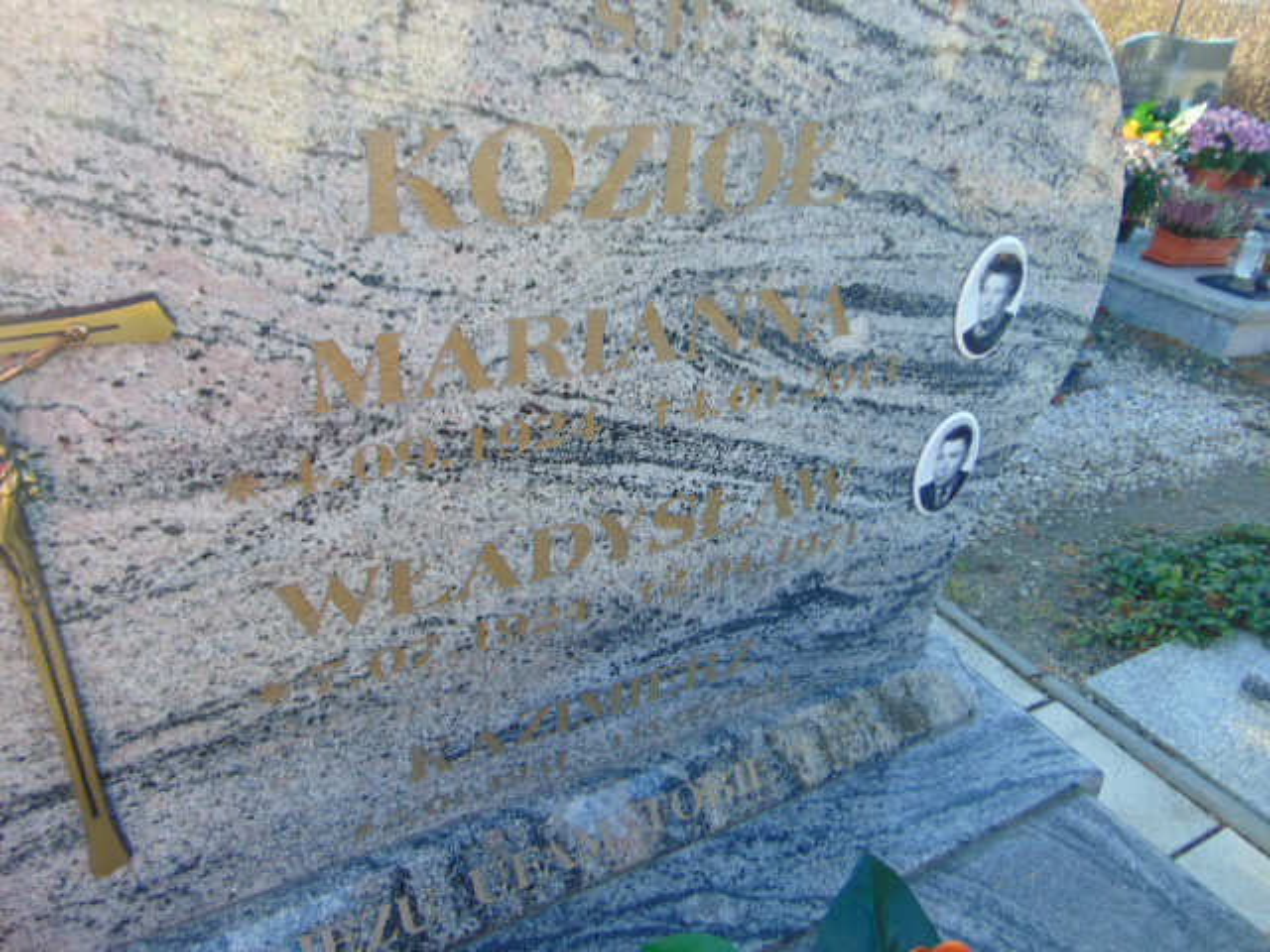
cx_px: 635
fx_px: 917
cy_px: 476
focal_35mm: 25
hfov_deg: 69.4
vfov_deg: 54.9
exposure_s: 1/125
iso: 80
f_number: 3
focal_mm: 4.5
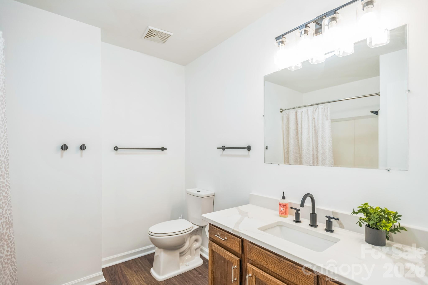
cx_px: 214
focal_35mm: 17
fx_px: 202
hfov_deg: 93.3
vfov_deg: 70.4
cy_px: 142
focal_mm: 17
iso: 500
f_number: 3.5
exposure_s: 1/50
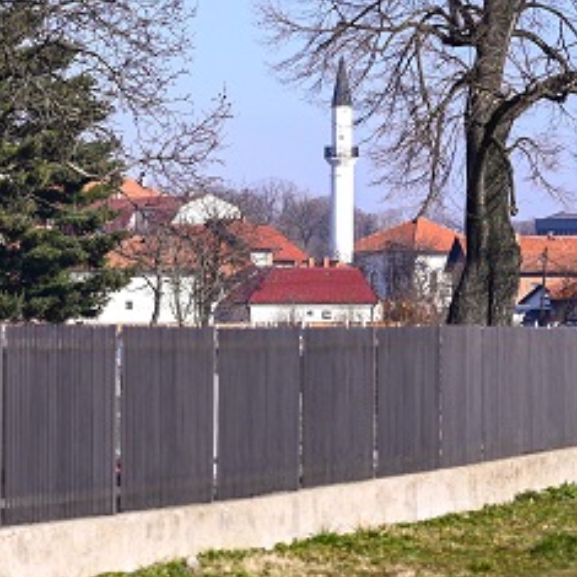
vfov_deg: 8.7
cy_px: 184
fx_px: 3809
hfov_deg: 8.6
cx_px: 64
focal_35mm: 202
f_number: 2.8
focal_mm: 70
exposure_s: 1/8000
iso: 400
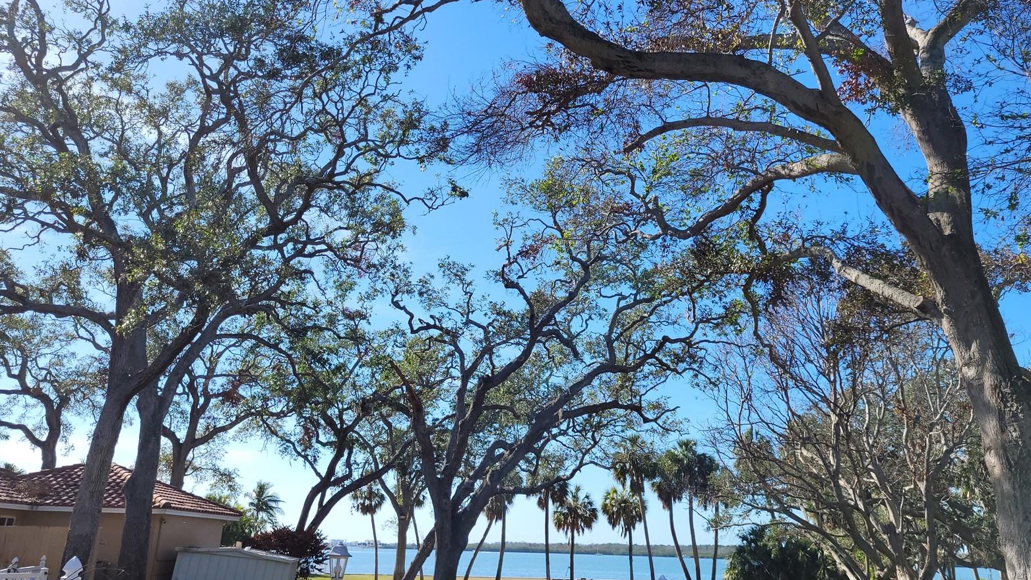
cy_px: 273
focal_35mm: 29
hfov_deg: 66.1
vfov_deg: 40.2
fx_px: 793
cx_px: 521
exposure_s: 1/1695
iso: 40
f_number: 1.8
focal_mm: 5.4
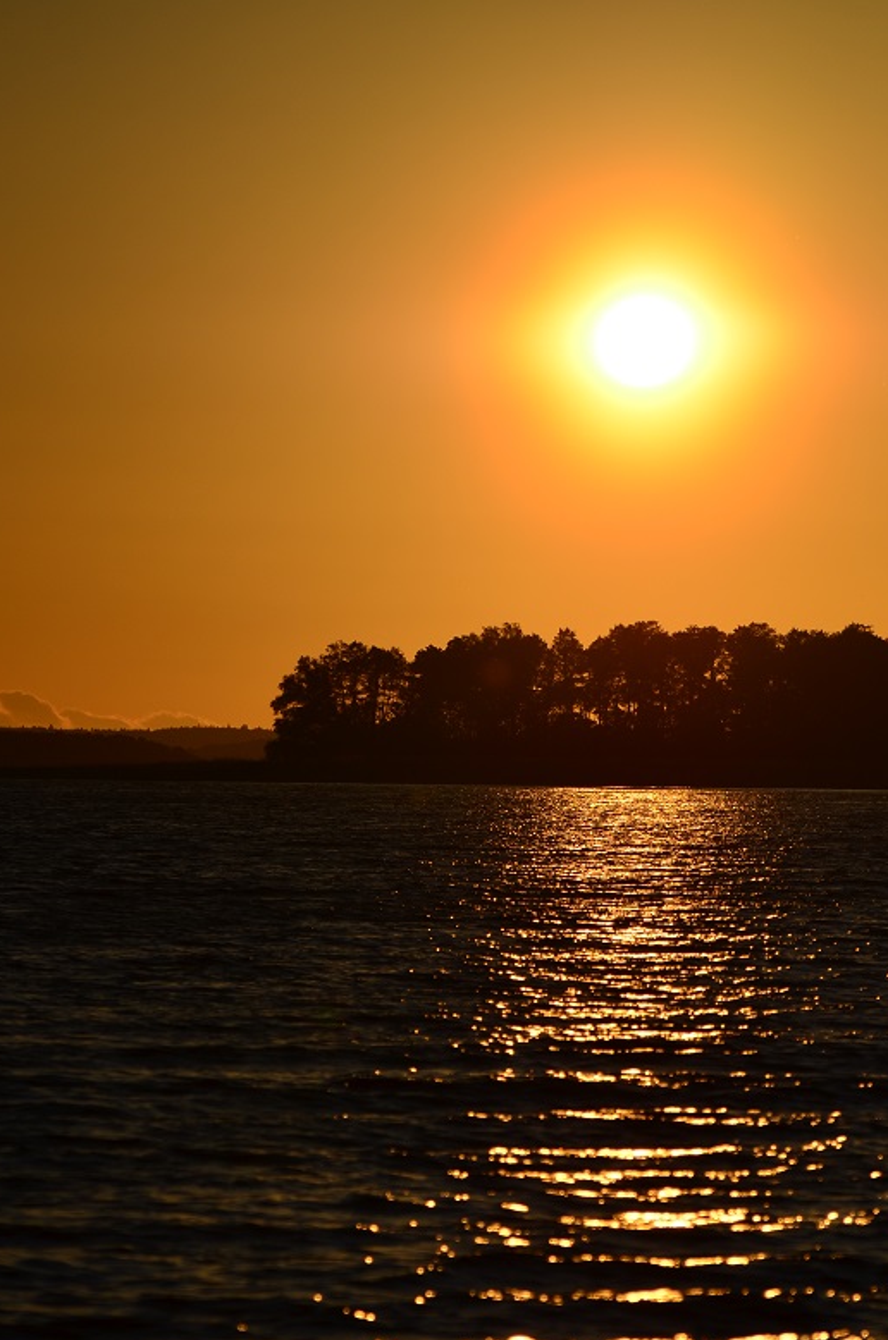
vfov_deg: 8.6
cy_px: 858
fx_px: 8943
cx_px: 365
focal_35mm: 241
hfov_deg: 5.7
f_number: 4.8
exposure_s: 1/8000
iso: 100
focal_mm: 125
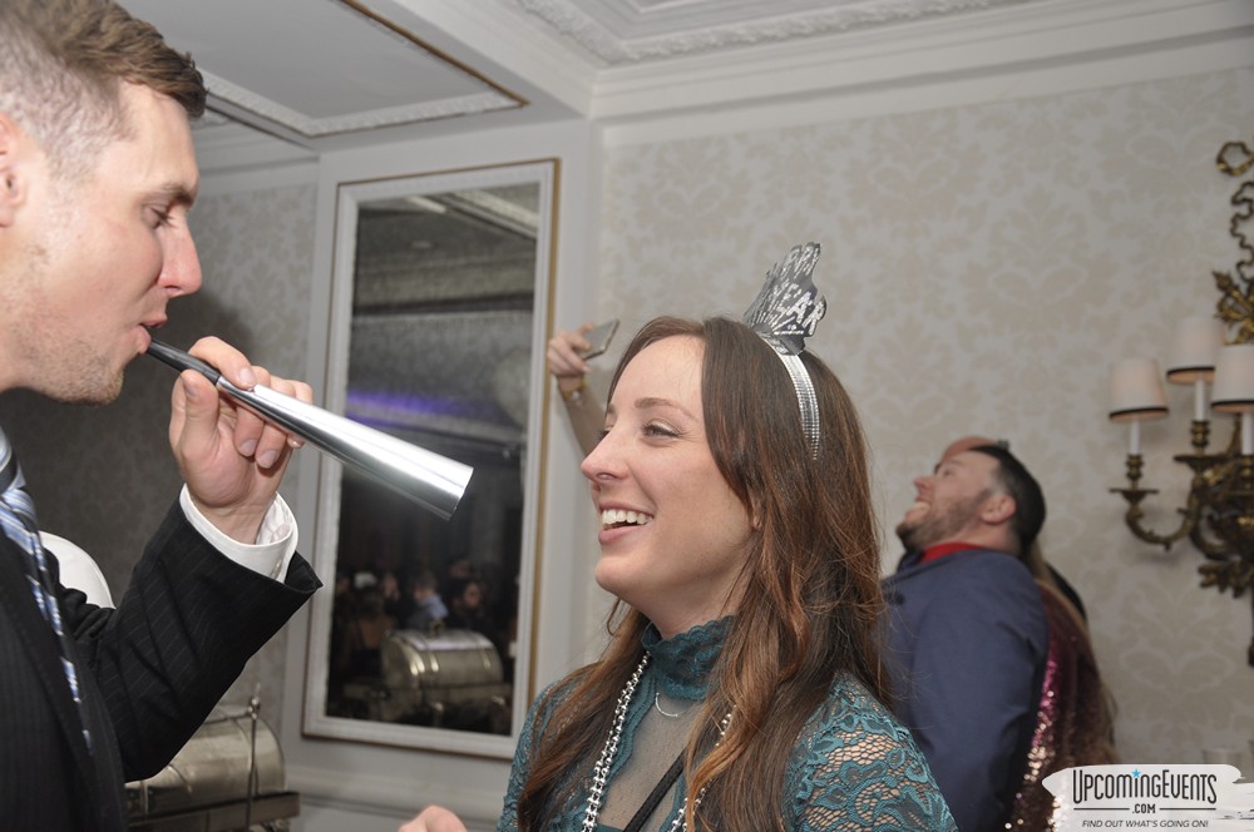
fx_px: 1461
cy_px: 416
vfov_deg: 31.8
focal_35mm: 42
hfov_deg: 46.5
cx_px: 627
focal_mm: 28
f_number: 5
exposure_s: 1/60
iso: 400
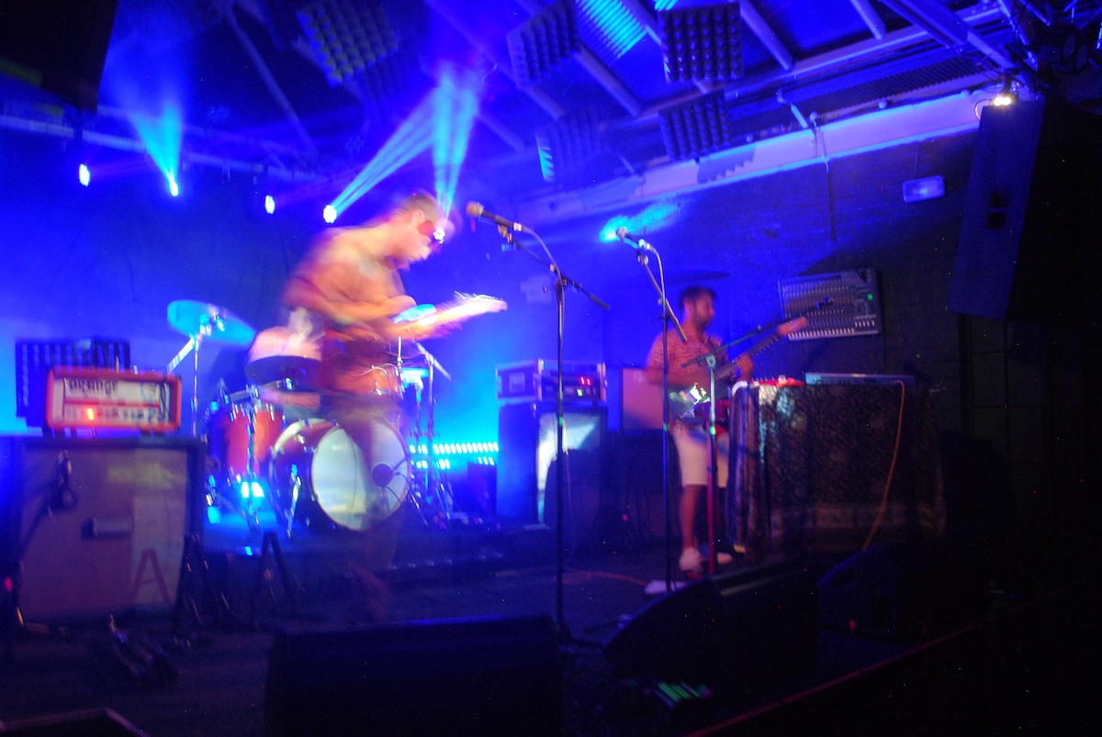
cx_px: 551
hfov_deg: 61.9
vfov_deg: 43.7
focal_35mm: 30
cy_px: 368
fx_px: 919
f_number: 3.8
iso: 800
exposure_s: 1/1.6
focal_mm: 20
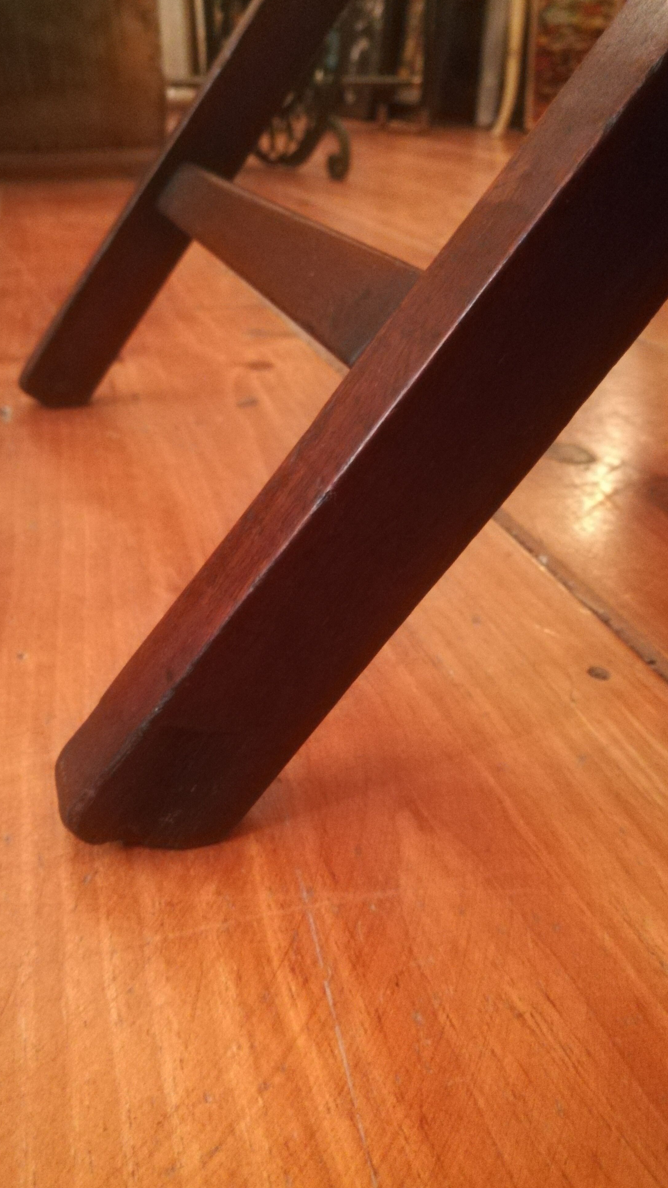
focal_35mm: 29
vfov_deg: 66.1
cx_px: 285
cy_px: 596
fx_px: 913
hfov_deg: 40.1
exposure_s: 1/14.3
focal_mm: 3.83
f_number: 2.2
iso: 1600
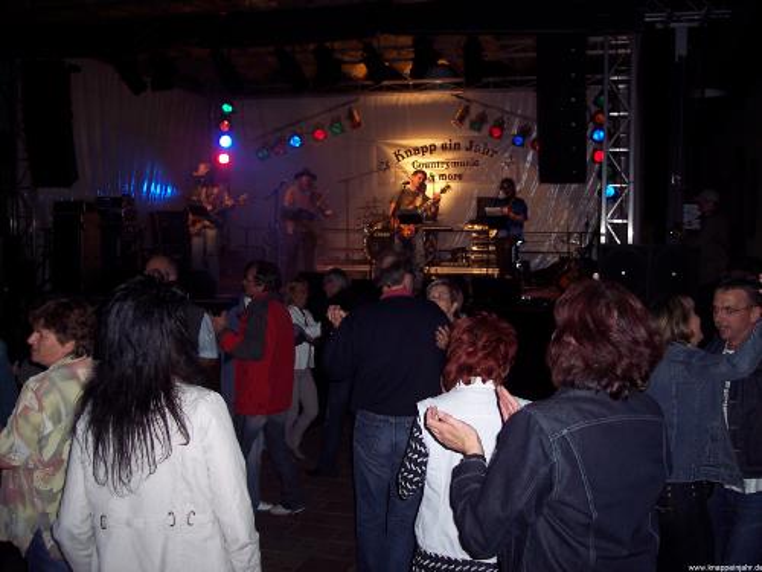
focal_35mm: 39
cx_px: 381
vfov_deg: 36.8
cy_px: 286
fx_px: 859
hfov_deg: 47.9
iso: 100
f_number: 2.8
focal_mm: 8
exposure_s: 1/60
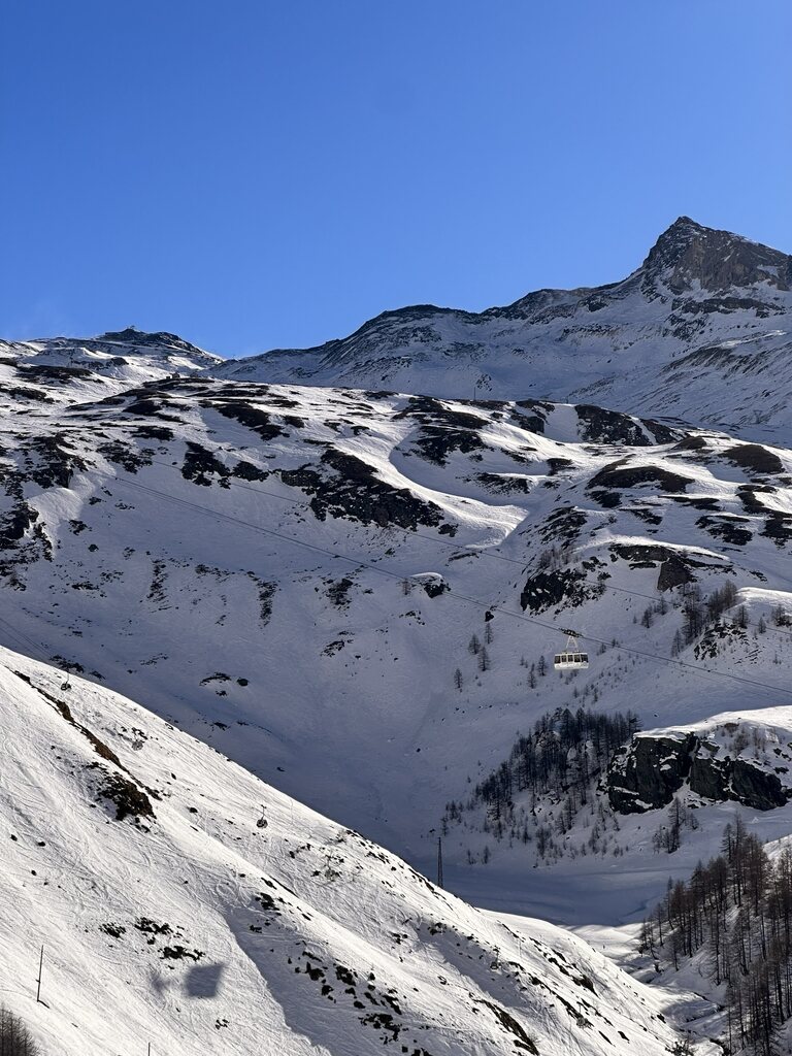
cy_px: 528
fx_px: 2349
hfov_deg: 19.1
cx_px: 396
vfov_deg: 25.3
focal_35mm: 77
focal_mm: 9
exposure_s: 1/1672
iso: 32
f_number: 2.8
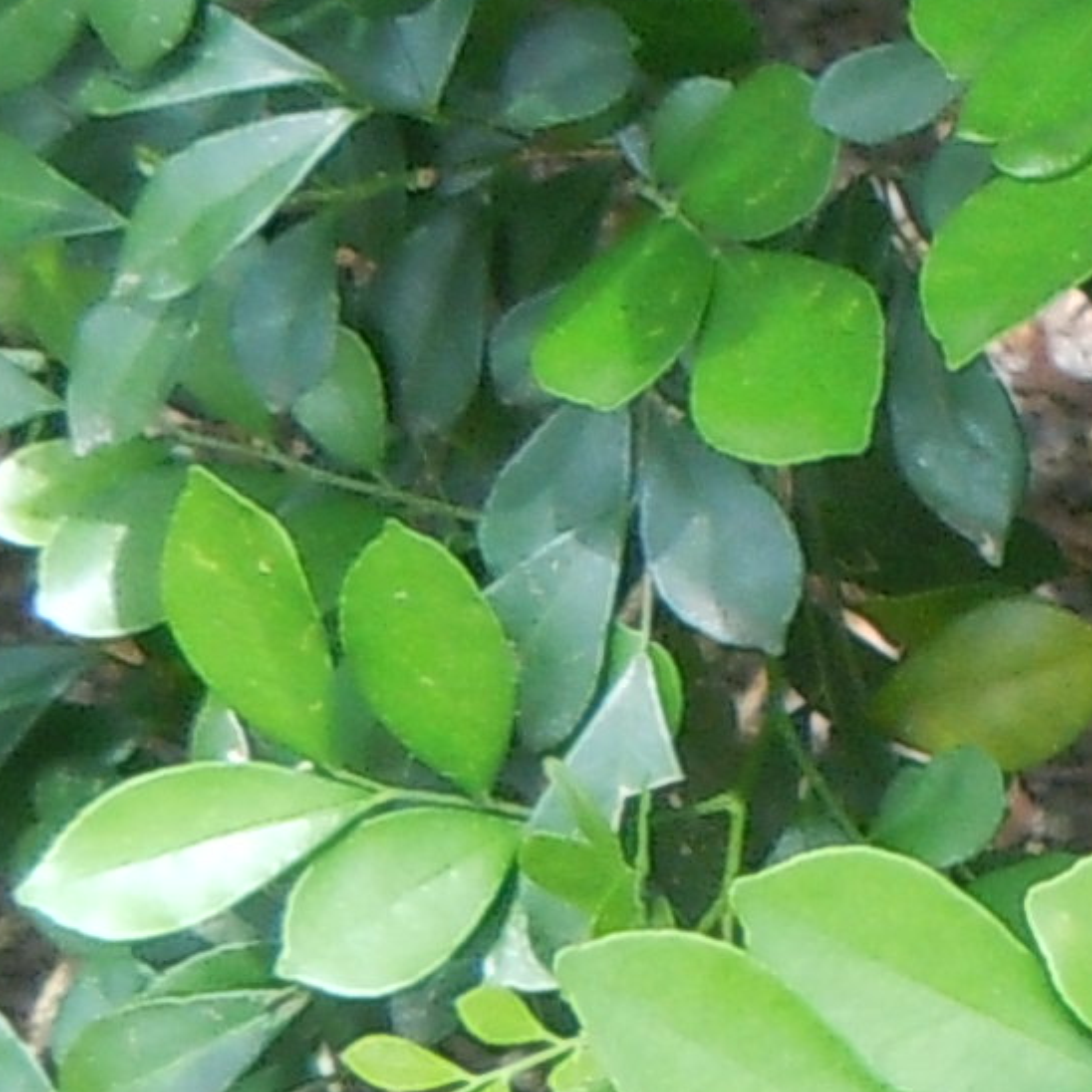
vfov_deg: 8.3
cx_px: 2013
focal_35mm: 209
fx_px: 7459
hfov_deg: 8.1
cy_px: 1094
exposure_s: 1/60
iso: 125
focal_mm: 5.4
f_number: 3.5
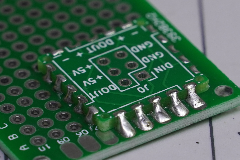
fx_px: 1350
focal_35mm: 202
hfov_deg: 10.2
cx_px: 120
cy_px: 80
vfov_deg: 6.8
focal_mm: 135
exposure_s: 1/125
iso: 400
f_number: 7.1
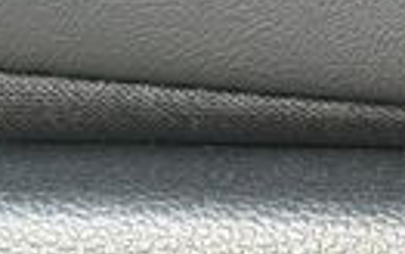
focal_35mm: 310
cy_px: 564
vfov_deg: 4.2
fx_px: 3423
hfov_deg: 6.8
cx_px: 303
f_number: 1.78
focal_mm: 6.76
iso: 80
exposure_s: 1/179
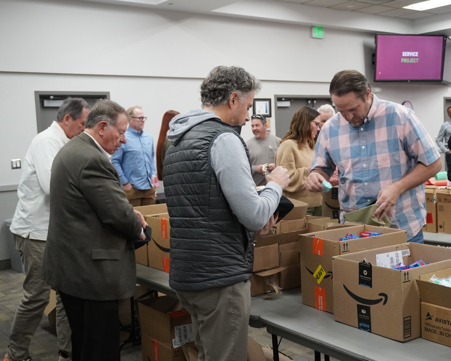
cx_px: 259
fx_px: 601
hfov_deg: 41.1
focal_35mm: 45
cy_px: 185
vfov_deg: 33.4
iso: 2000
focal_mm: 26
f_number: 4.5
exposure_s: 1/160
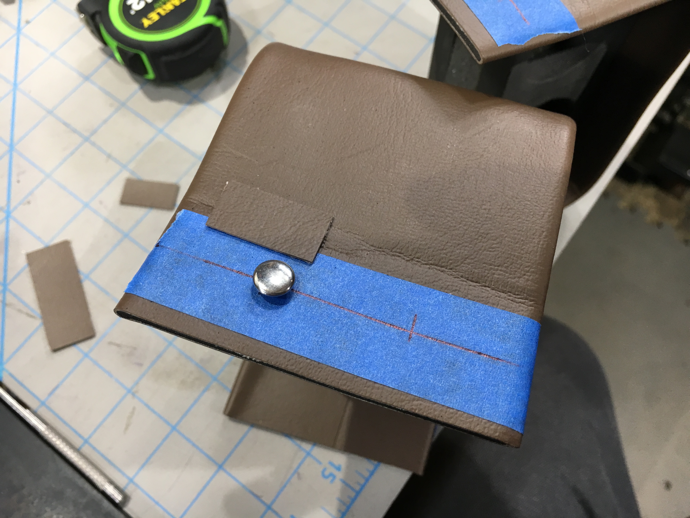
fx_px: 578
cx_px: 345
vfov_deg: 48.2
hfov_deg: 61.7
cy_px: 259
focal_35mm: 29
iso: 40
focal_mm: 4.15
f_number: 2.2
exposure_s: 1/30
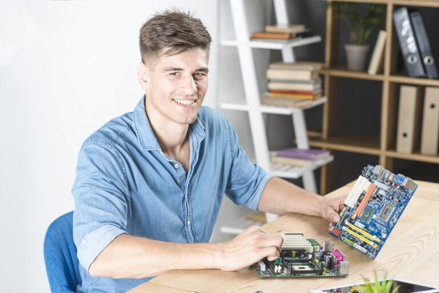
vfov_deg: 16.1
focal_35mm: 85
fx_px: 1036
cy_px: 146
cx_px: 220
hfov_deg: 23.9
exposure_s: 1/160
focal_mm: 85
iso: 100
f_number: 4
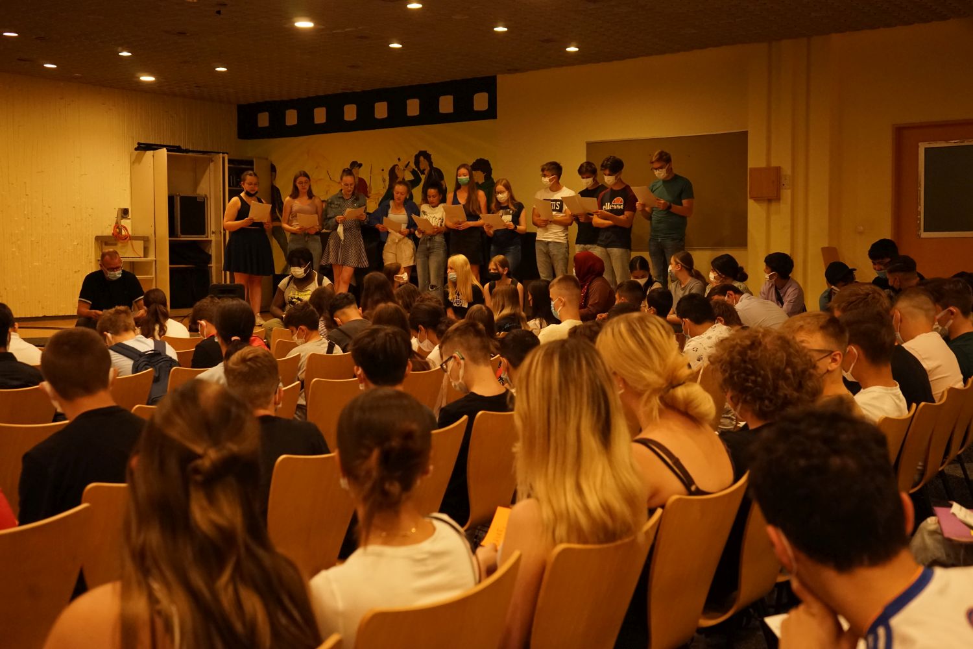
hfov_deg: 47.4
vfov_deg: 32.6
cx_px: 486
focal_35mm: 41
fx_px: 1108
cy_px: 324
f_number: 5
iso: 3200
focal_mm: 41
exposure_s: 1/80
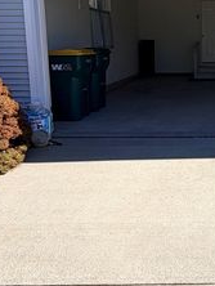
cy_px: 88
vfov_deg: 43.9
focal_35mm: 42
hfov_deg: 31.3
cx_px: 225
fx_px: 347
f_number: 2.2
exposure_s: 1/770
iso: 25
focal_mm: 2.22
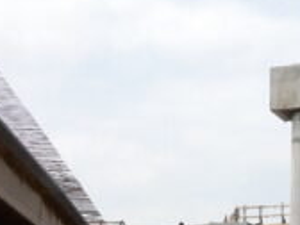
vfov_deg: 13.6
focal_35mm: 107
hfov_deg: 17.7
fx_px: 927
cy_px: 227
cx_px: 332
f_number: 4
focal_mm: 8
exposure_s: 1/1000
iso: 80
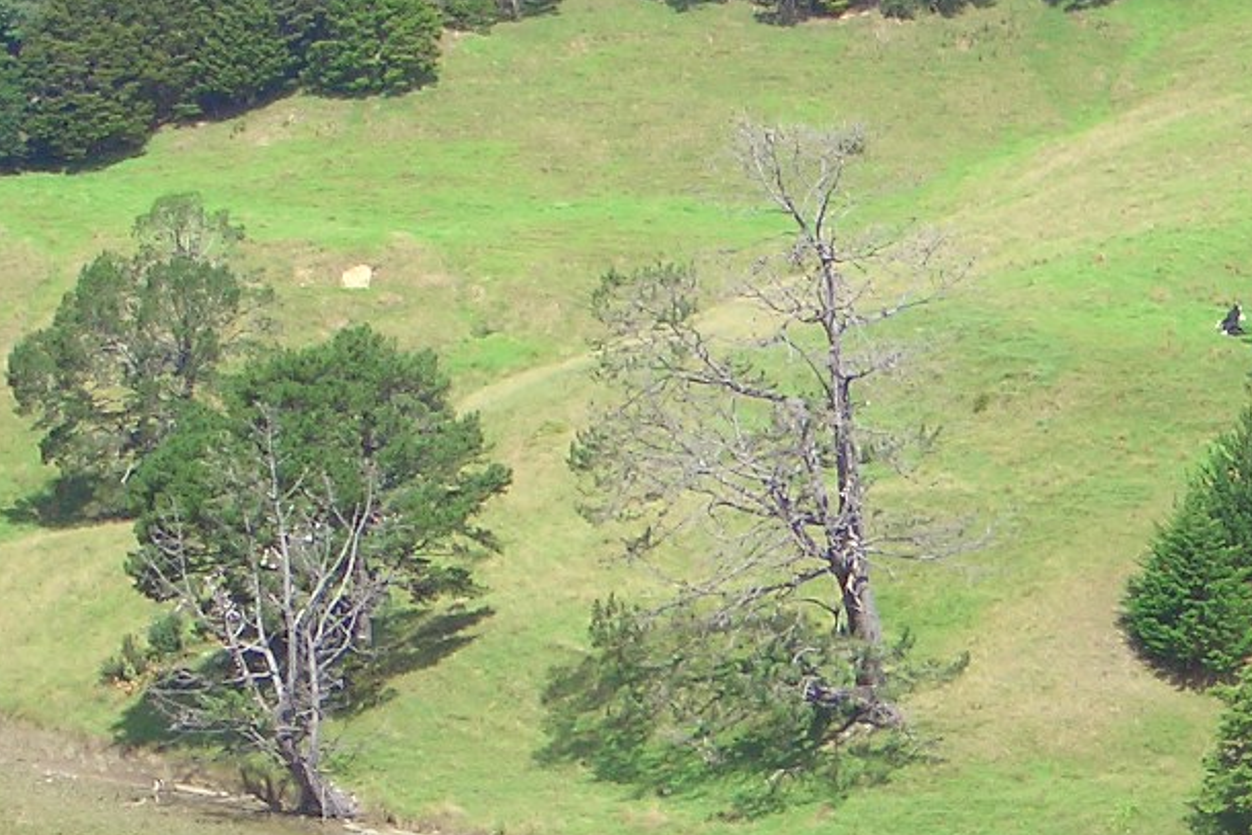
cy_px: 878
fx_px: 7965
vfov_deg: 6.0
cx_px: 552
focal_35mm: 229
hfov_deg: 9.0
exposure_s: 1/100
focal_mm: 17.4
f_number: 7.7
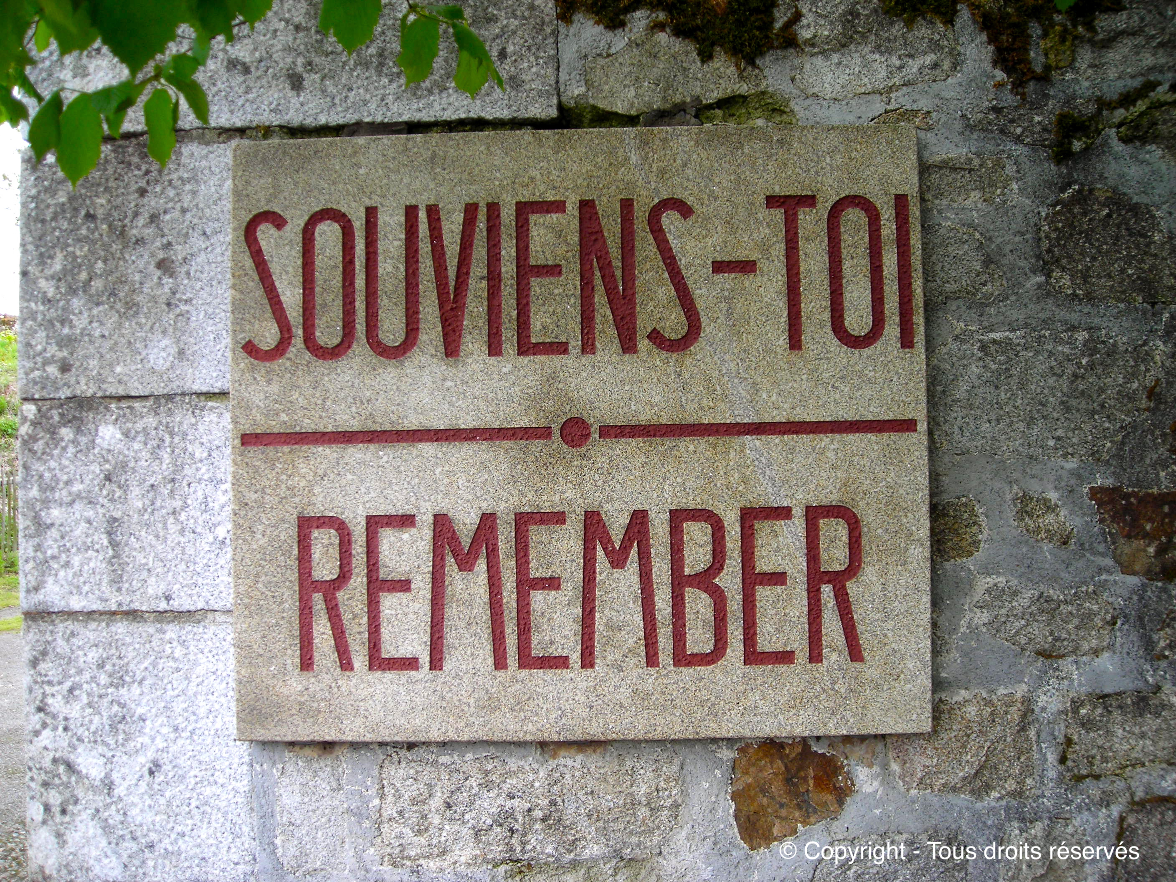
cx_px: 588
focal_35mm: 38
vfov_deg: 37.7
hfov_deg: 49.0
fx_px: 1291
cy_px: 441
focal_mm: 6.3
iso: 50
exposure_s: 1/45.4
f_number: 3.2
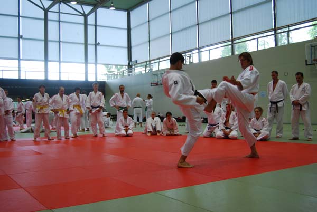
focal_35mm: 39
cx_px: 158
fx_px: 344
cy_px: 106
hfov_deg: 49.5
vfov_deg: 34.3
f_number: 4
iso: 200
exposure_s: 1/40
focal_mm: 26
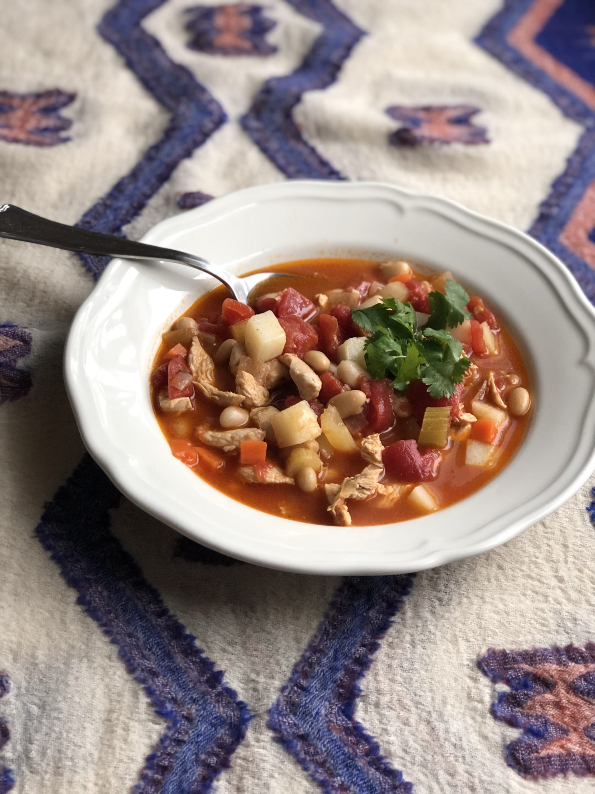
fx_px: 1306
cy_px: 397
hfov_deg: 25.7
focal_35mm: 57
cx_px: 298
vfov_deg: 33.8
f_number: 2.8
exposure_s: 1/30
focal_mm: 6.6
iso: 64
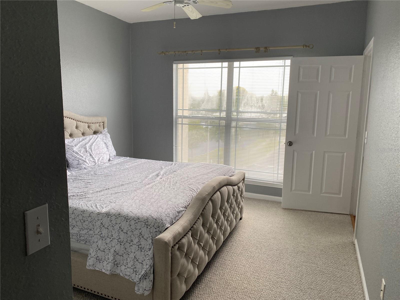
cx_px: 200
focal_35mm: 26
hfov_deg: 67.3
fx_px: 300
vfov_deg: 53.1
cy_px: 150
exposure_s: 1/120
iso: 64
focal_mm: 4.25
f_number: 1.8
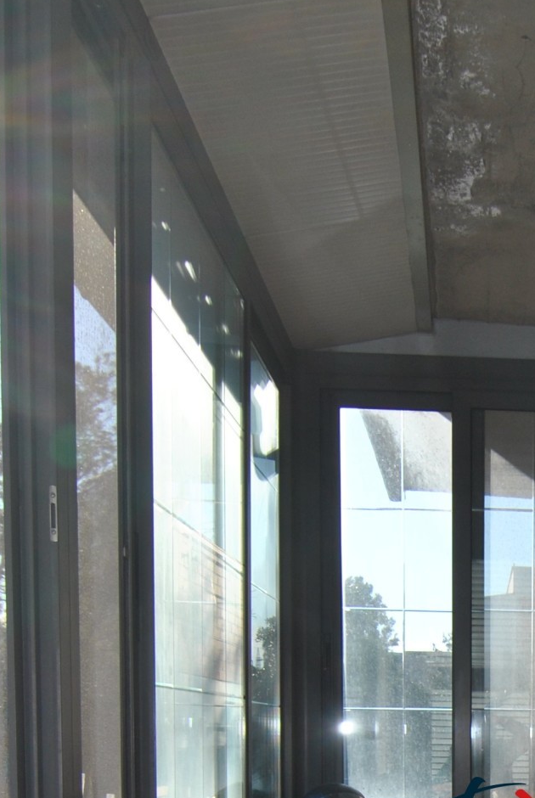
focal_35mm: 49
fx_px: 1088
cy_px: 845
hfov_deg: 24.9
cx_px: 641
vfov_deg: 35.4
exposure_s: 1/200
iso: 100
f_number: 7.1
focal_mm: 12
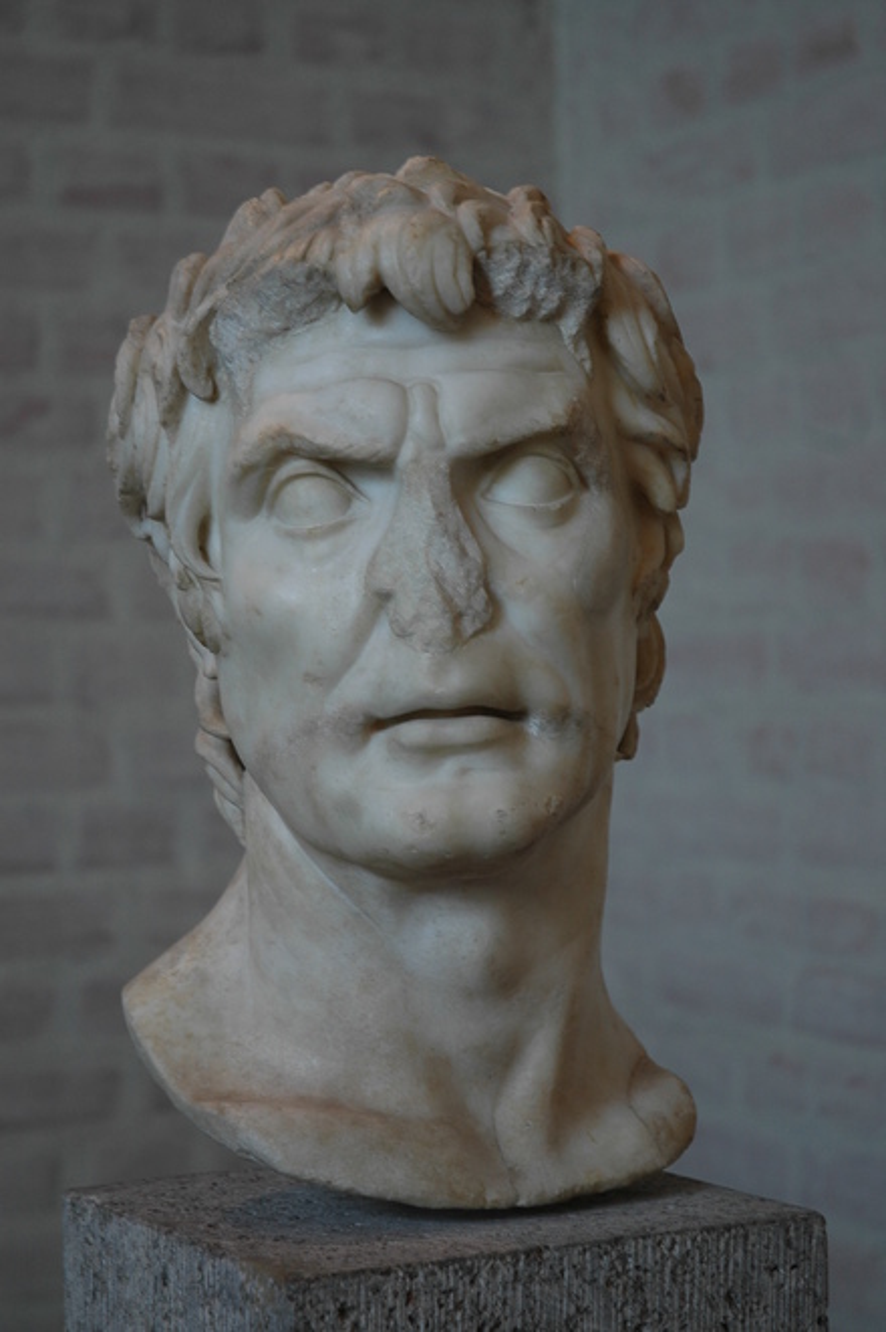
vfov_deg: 24.6
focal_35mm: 82
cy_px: 666
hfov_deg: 16.5
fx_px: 3049
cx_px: 443
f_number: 4.5
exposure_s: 1/20
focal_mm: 55
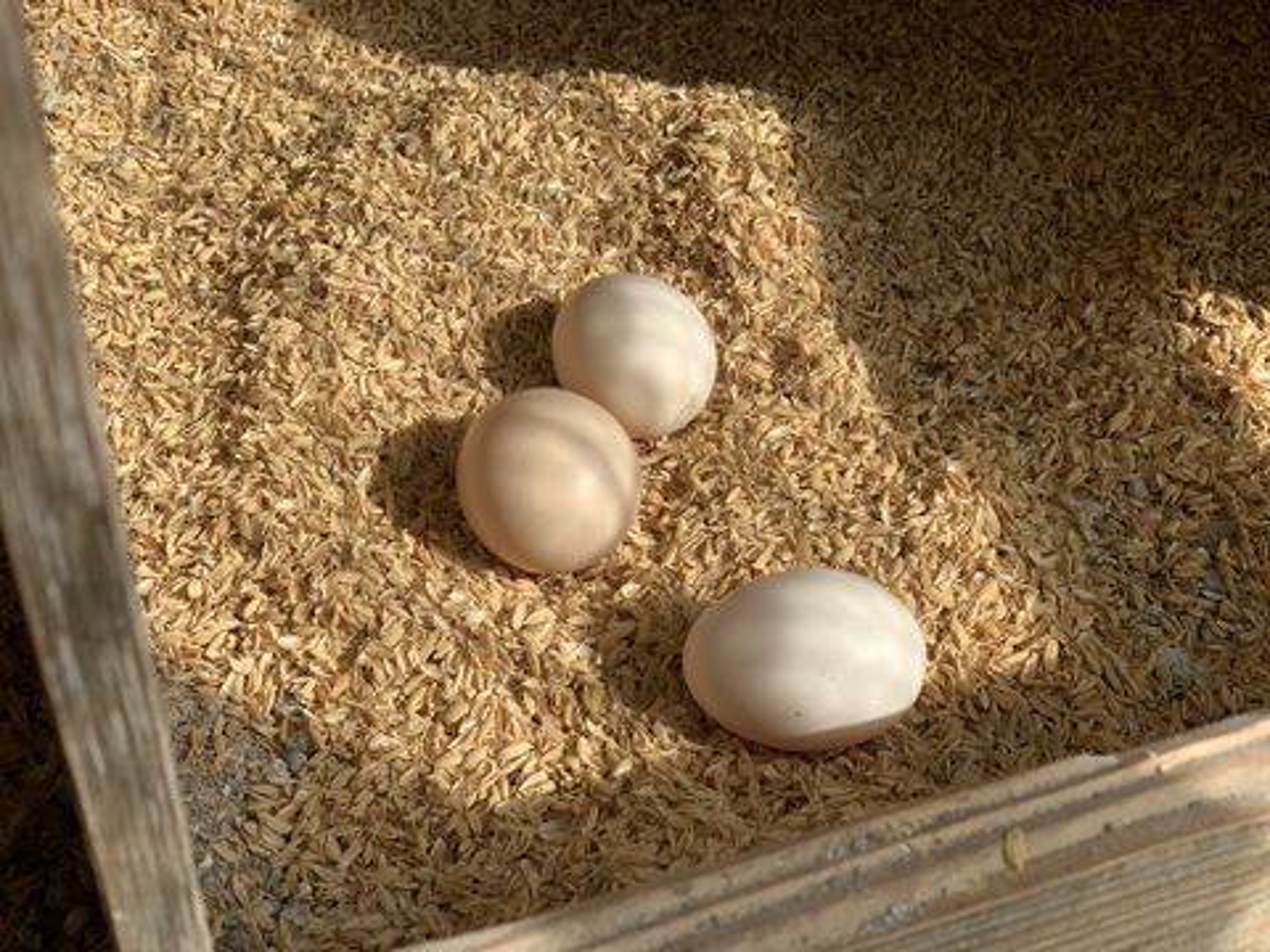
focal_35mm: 52
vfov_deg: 28.0
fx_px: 1908
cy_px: 476
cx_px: 635
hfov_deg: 36.8
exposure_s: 1/461
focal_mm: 6
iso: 16
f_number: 2.4
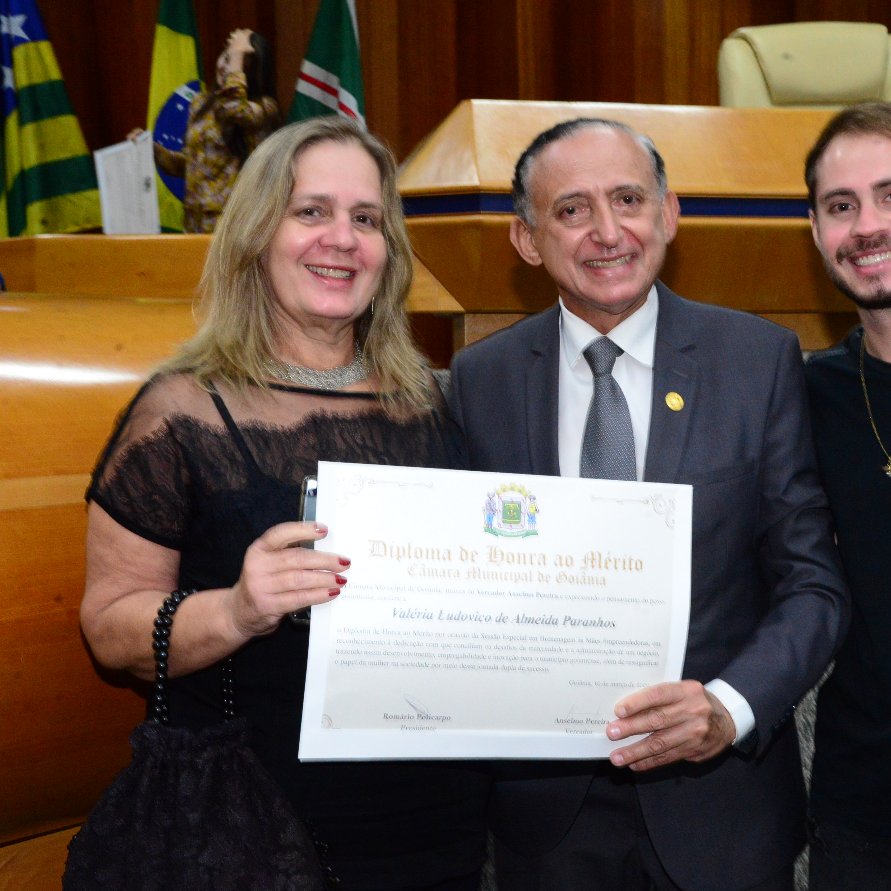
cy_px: 450
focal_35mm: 57
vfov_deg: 30.0
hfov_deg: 29.8
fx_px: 1660
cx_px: 620
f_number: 10
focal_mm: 44
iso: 6400
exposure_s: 1/50
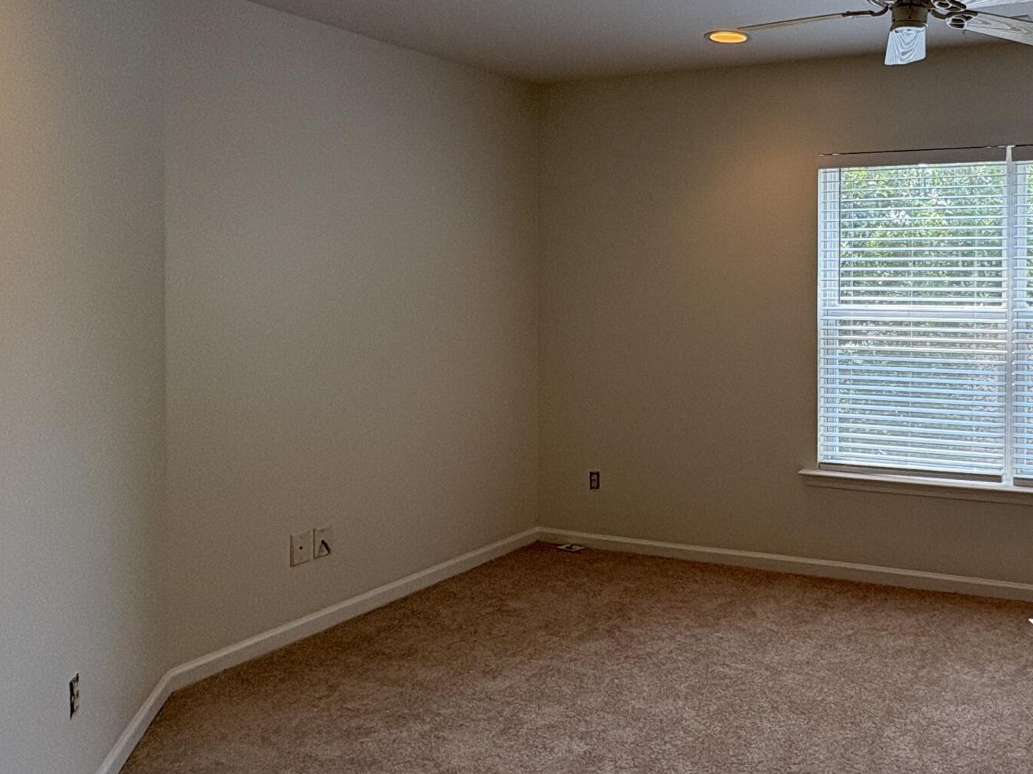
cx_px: 853
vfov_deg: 45.1
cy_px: 294
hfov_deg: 53.7
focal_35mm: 31
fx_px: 925
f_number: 2.2
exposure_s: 1/120
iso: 50
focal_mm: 2.22
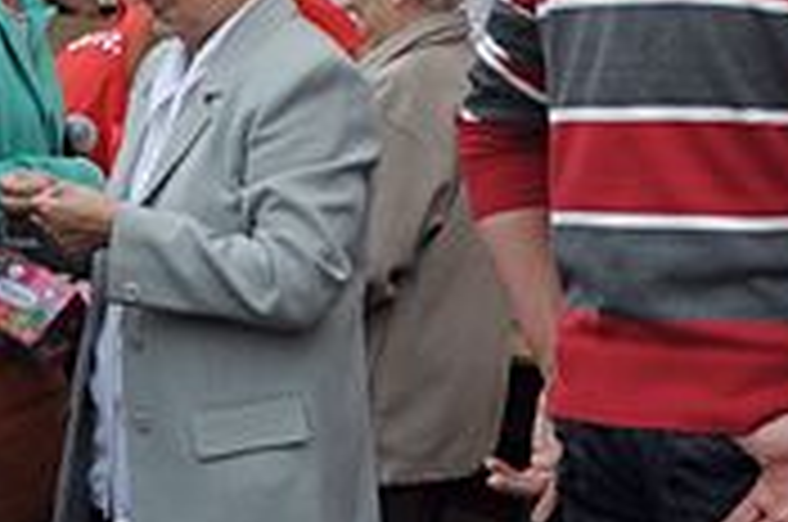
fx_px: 3986
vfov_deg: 7.5
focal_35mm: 182
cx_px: -329
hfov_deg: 10.9
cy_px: 295
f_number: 8
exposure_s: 1/250
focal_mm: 25
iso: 400
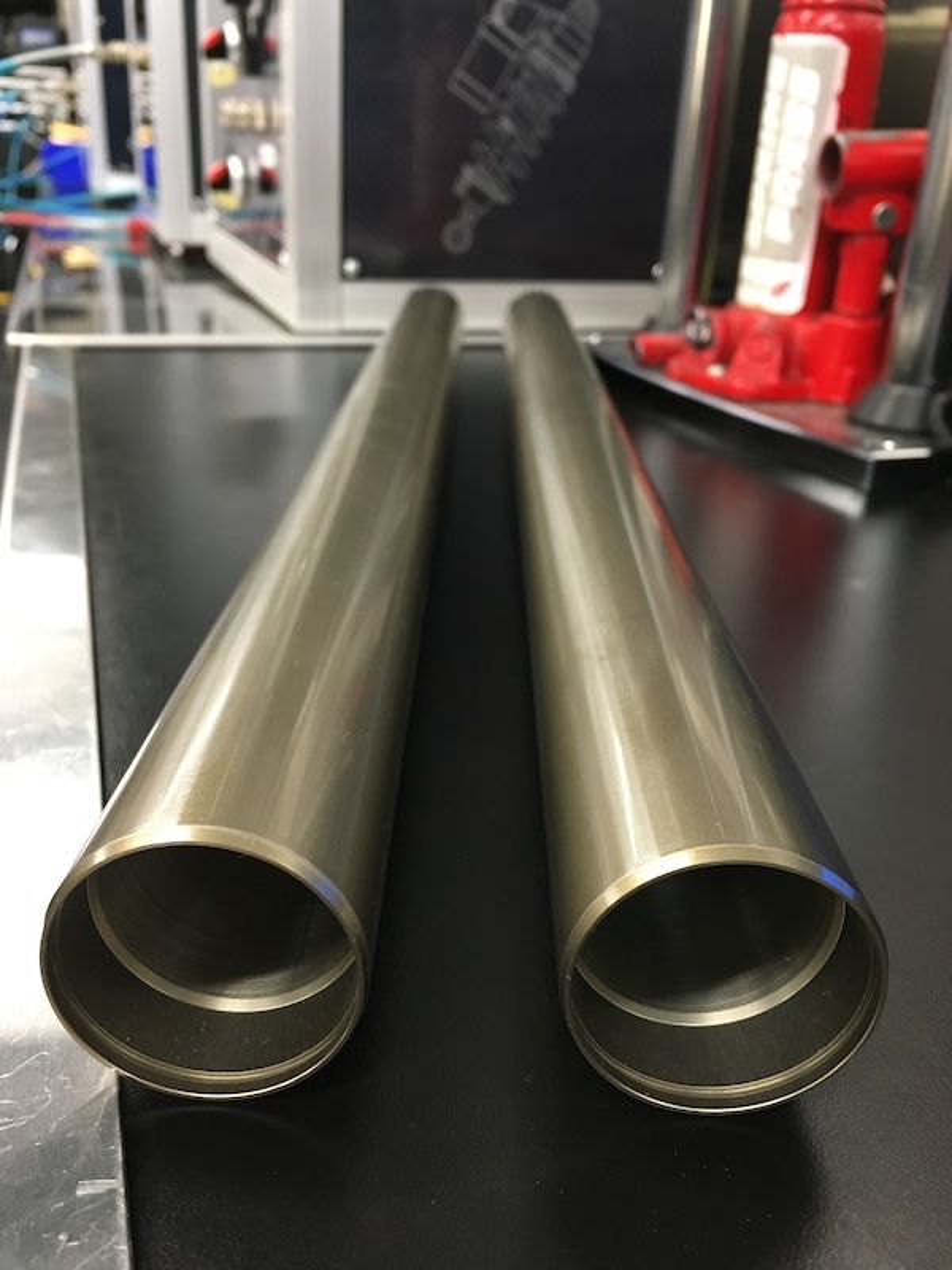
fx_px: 1063
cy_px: 635
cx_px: 476
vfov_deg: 61.7
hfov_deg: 48.2
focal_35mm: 29
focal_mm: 4.15
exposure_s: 1/24
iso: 200
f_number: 2.2
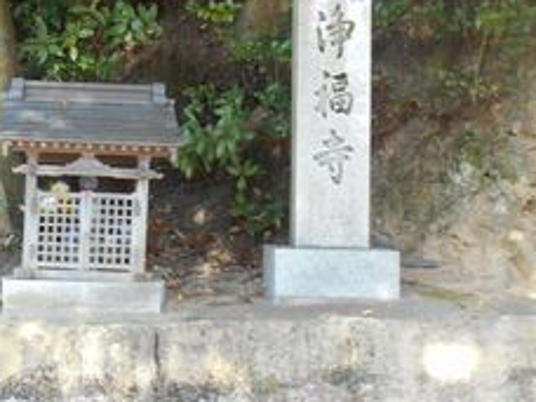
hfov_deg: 28.9
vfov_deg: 22.5
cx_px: 75
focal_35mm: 65
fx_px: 1006
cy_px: 136
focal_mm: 6.3
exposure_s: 1/60
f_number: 3.7
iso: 80
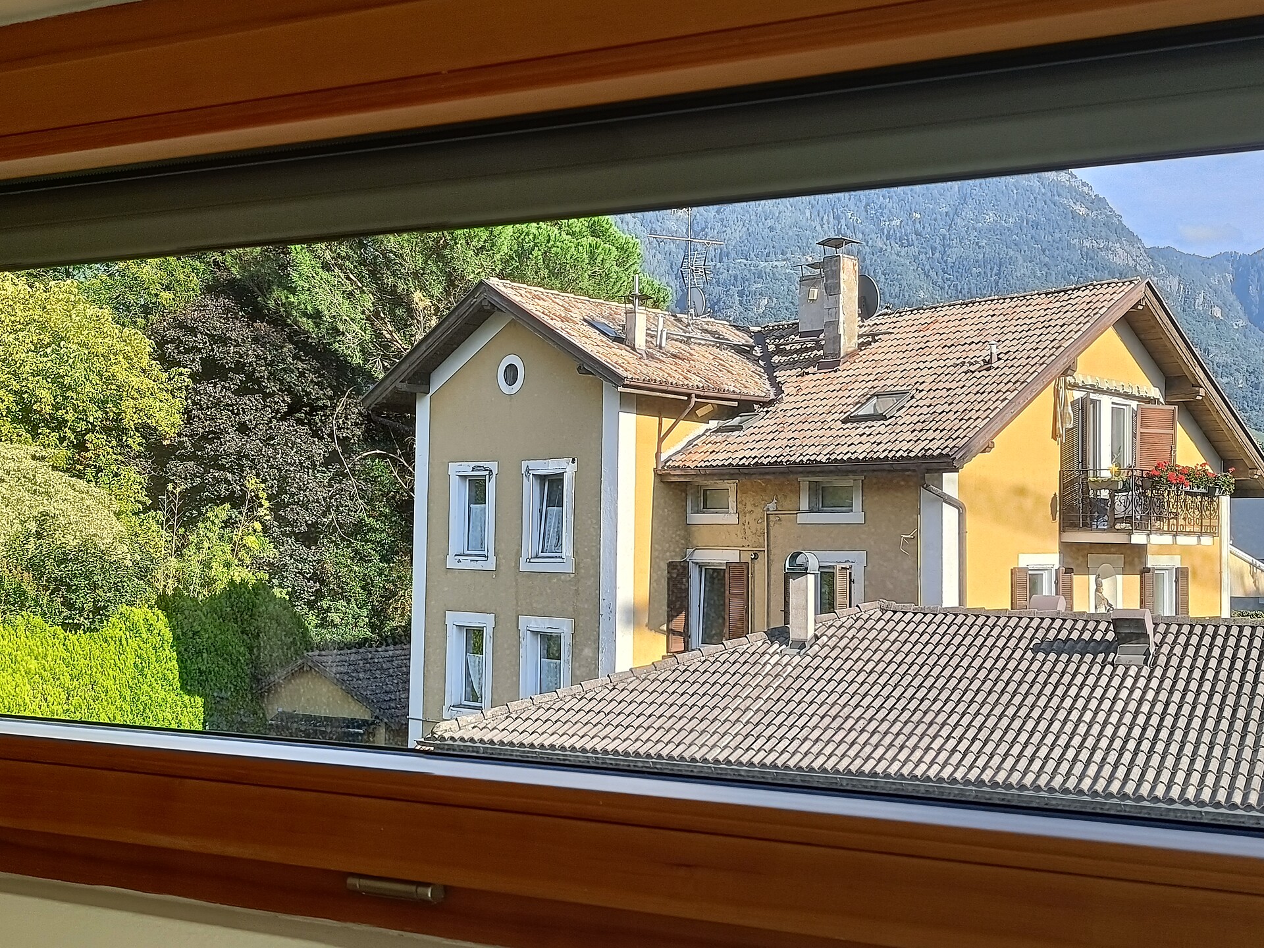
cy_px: 474
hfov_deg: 45.8
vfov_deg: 35.1
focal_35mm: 41
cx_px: 632
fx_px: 1497
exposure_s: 1/258
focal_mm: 4.7
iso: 50
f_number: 1.7
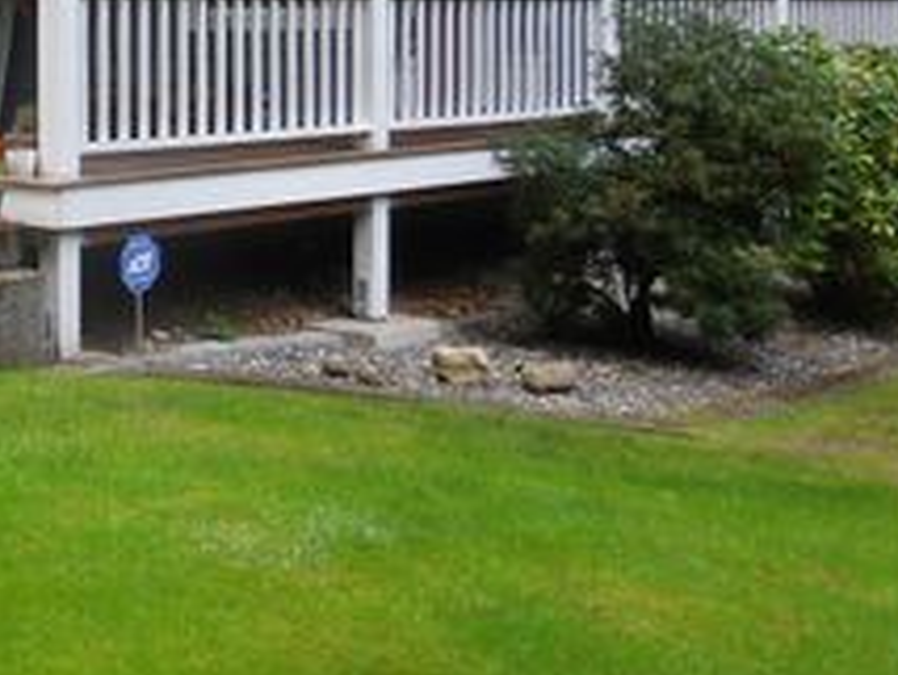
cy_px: -2
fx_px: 2000
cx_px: -8
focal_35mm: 77
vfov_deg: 18.7
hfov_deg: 24.1
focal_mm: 5.9
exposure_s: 1/60
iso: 125
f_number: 3.7
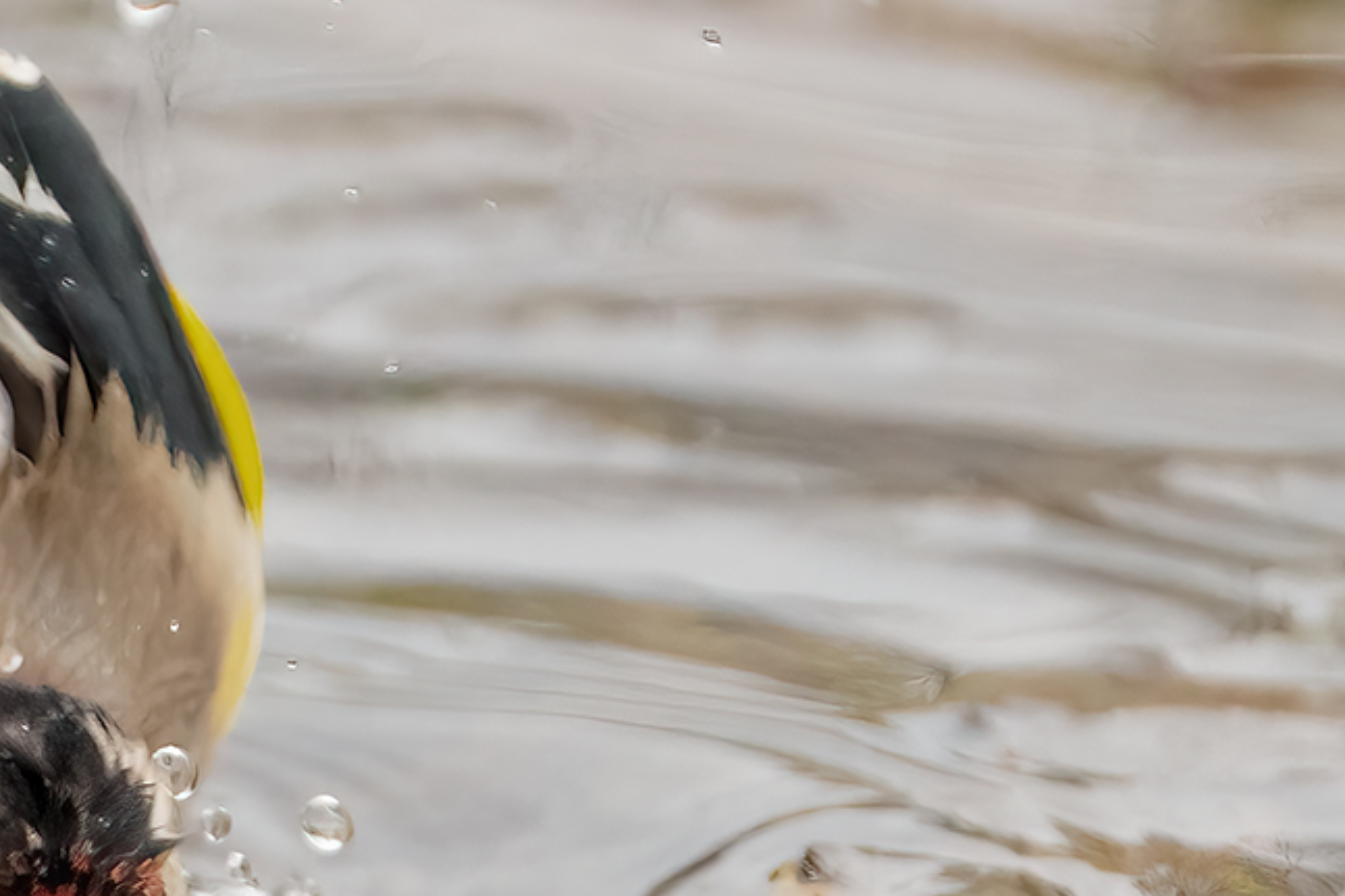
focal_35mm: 2338
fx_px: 87323
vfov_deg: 0.6
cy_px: 566
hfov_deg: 0.9
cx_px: -304
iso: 8000
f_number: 9
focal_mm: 840
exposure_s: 1/2000
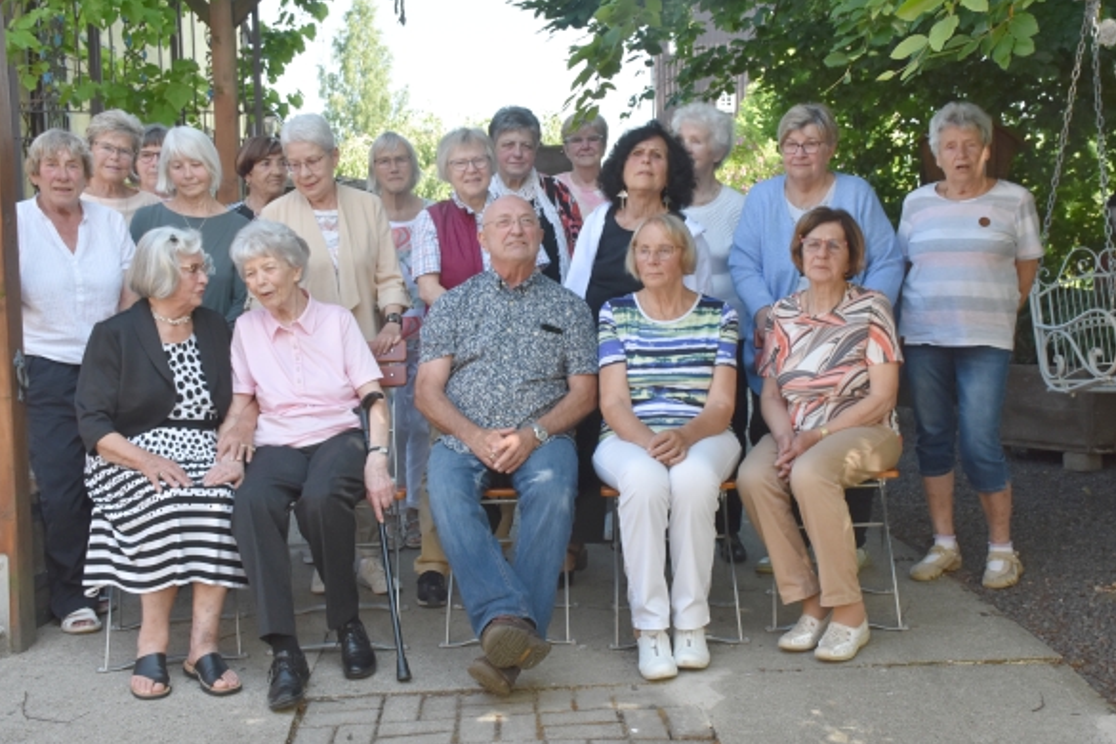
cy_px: 370
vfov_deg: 32.2
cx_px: 559
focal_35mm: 42
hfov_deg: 46.9
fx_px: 1287
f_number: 8
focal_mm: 27
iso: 800
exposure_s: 1/320
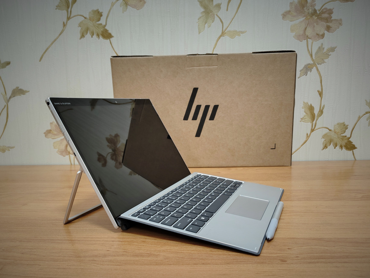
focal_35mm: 24
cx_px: 185
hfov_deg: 71.6
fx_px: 257
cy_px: 139
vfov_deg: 56.8
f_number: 1.8
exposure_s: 1/50
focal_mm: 5.56
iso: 744
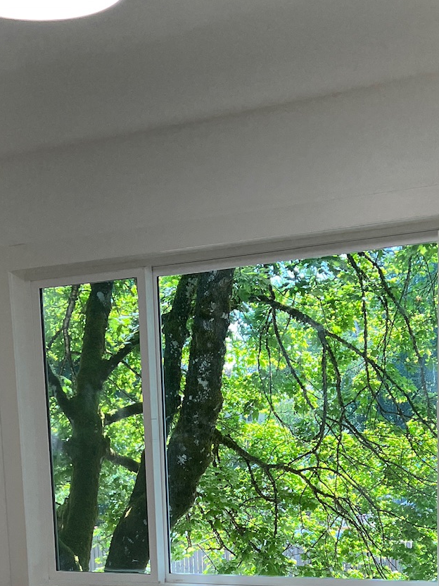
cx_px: 184
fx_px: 1082
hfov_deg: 22.9
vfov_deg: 28.7
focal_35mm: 64
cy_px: 560
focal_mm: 5.7
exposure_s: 1/204
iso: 40
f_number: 1.5
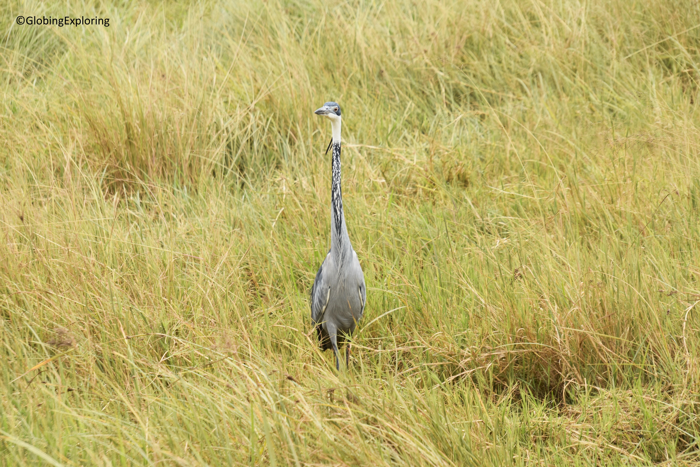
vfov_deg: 4.6
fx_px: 5833
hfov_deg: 6.9
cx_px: 350
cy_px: 234
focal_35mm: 300
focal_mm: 200
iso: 200
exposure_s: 1/320
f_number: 8
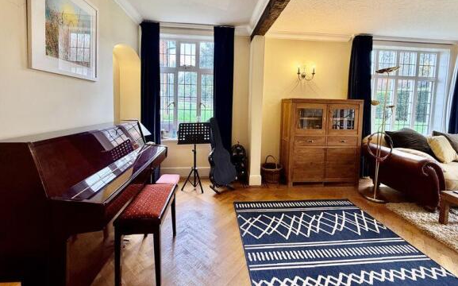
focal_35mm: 15
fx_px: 187
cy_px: 113
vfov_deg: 73.8
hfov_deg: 101.5
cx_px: 230
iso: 200
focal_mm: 2.22
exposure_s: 1/50
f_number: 2.2
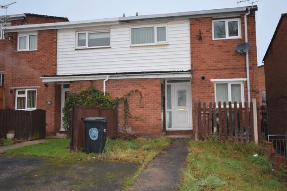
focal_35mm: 34
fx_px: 271
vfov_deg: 38.9
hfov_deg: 55.8
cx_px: 151
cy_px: 90
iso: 800
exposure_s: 1/100
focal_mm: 20
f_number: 5.6
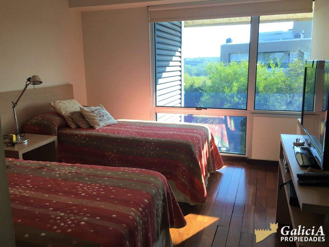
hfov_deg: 61.7
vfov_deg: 48.2
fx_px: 276
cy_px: 124
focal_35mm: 29
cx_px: 164
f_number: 2.2
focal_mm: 4.15
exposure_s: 1/100
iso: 25
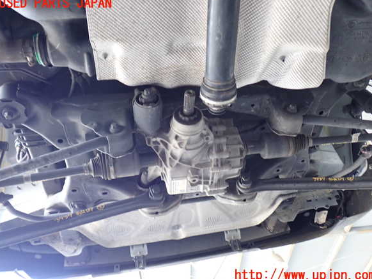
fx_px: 354
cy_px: 140
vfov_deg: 42.9
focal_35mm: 33
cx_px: 187
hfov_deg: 55.4
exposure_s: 1/30
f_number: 2.4
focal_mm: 5.79
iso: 250
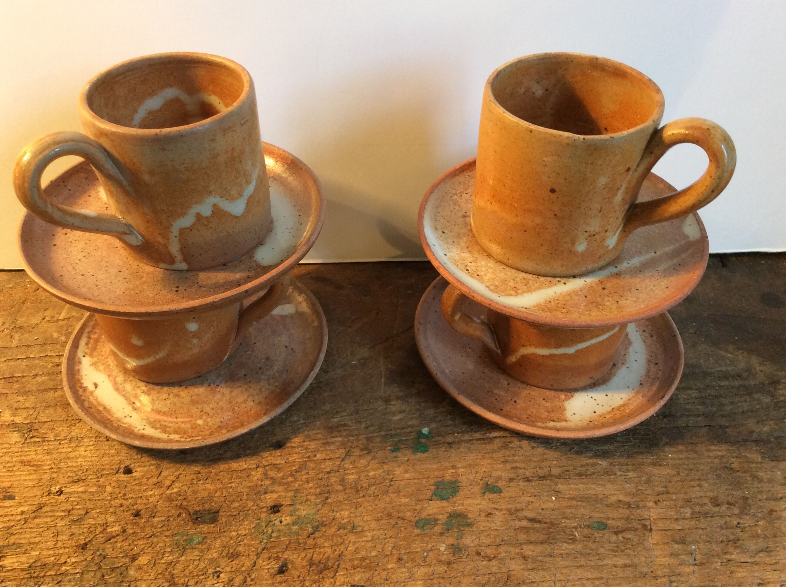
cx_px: 393
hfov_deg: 56.9
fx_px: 726
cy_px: 294
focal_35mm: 32
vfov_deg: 44.1
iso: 80
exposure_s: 1/25
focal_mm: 3.3
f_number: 2.4
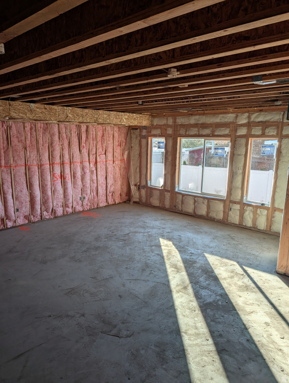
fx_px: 267
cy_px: 192
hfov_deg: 56.9
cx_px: 144
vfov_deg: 71.5
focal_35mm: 24
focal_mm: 6.9
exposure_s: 1/235
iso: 48
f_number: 1.68
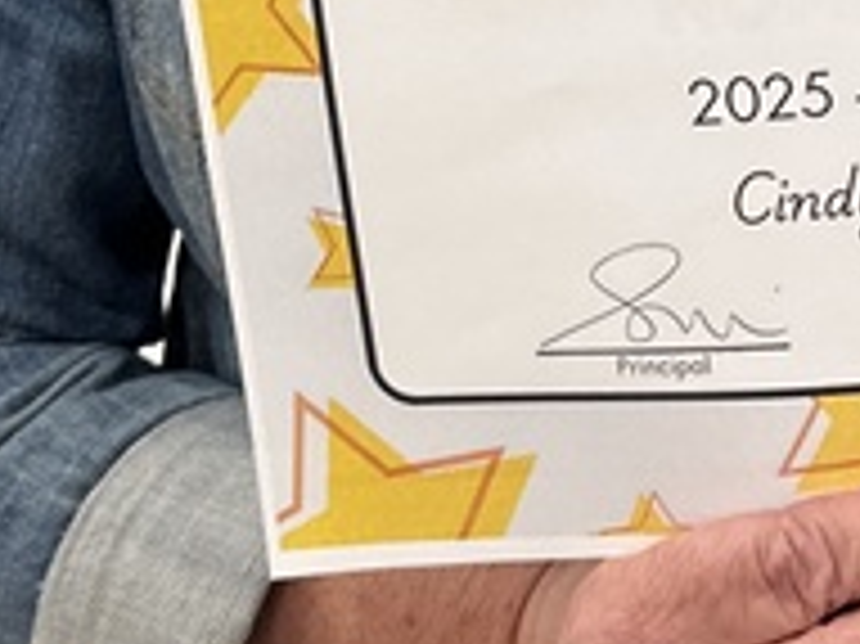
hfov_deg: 15.1
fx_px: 3203
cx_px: 815
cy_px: -441
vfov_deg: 10.9
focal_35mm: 129
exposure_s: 1/60
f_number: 1.78
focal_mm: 6.86
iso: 200
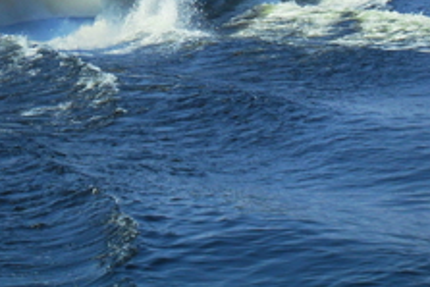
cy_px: -17
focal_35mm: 220
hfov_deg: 9.3
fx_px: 2629
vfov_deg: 6.2
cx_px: 197
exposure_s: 1/500
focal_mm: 18.9
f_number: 5.8
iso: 100
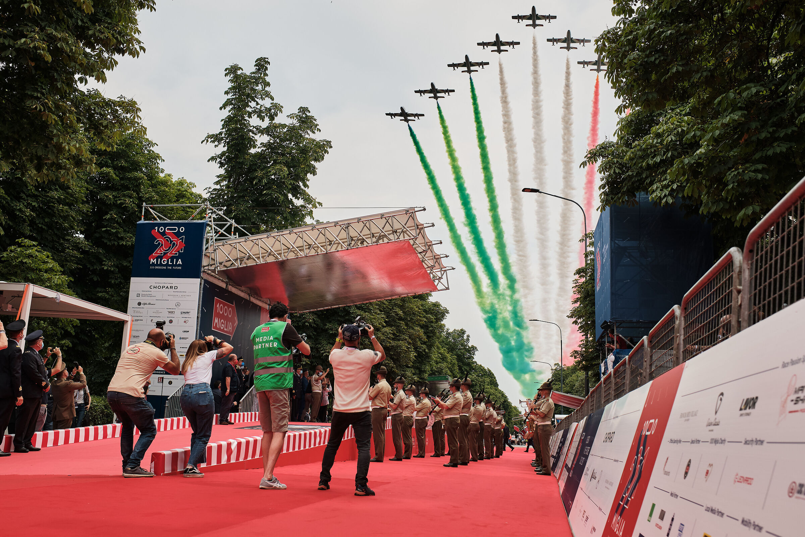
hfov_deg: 54.4
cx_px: 402
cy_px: 268
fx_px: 783
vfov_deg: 37.9
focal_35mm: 35
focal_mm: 23
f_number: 5.6
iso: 400
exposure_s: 1/950
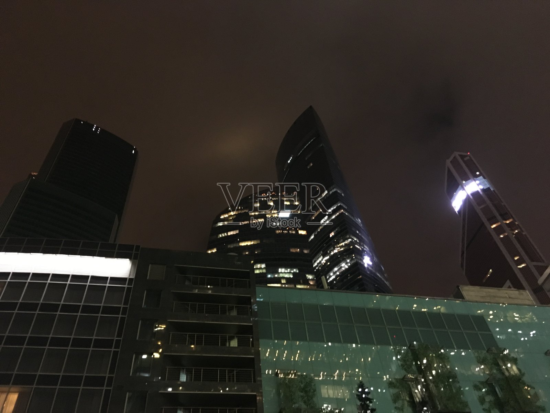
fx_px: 461
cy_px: 206
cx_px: 275
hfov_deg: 61.7
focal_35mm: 29
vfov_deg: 48.2
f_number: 2.2
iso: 500
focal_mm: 4.15
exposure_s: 1/17
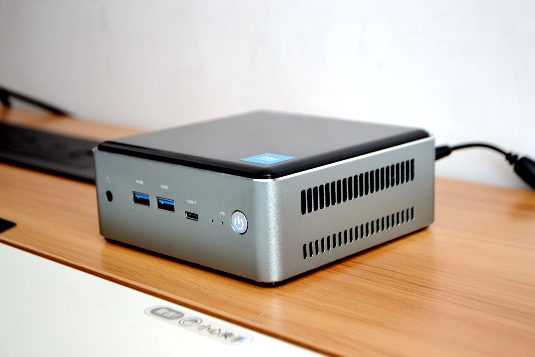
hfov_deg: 30.5
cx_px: 268
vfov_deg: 20.6
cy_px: 178
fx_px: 981
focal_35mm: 66
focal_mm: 44
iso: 400
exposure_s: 1/30
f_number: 5.3
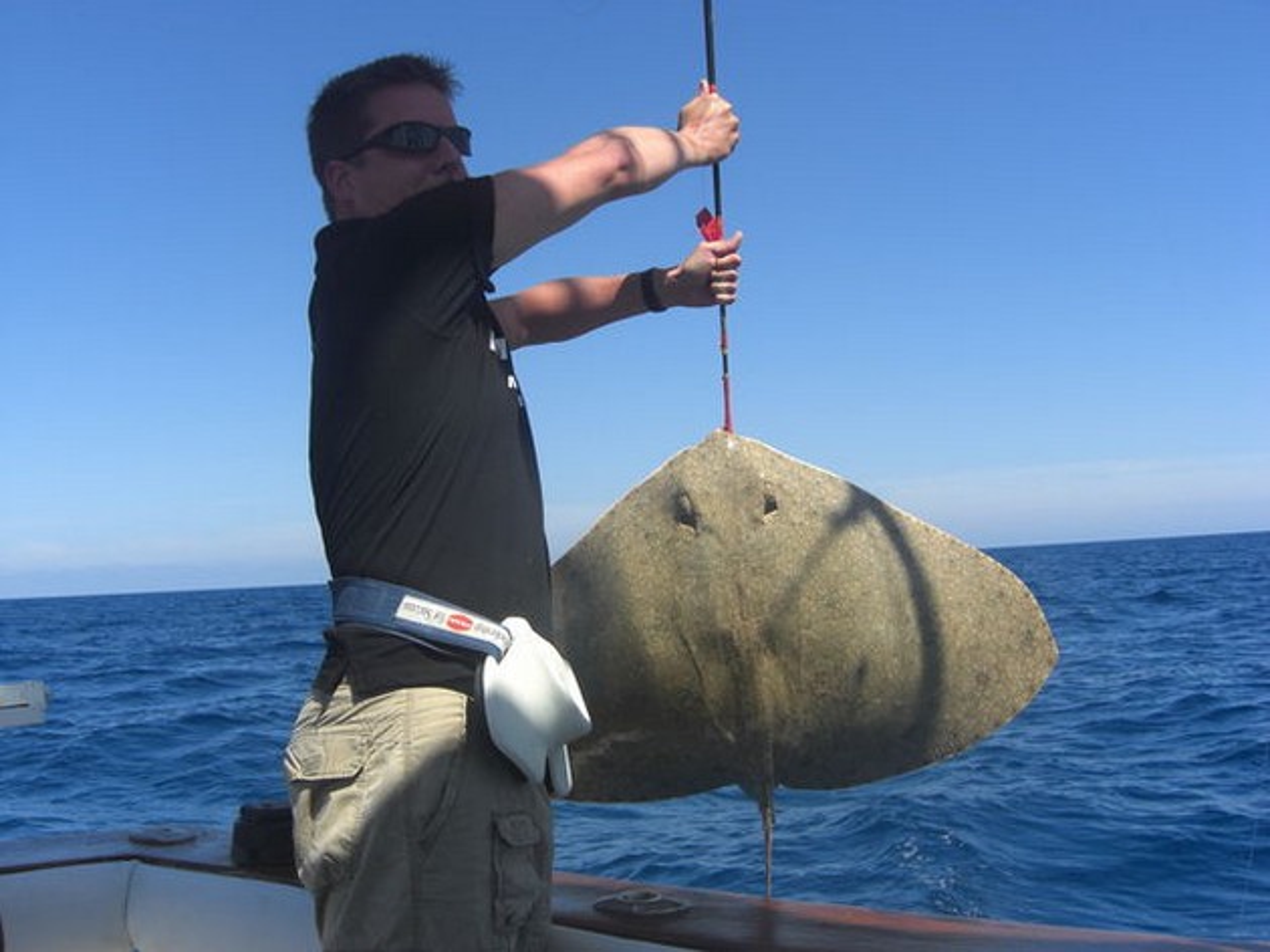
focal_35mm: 38
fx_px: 1394
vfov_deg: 37.7
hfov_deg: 49.0
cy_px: 476
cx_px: 635
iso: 80
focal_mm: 7.9
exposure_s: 1/800
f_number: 4
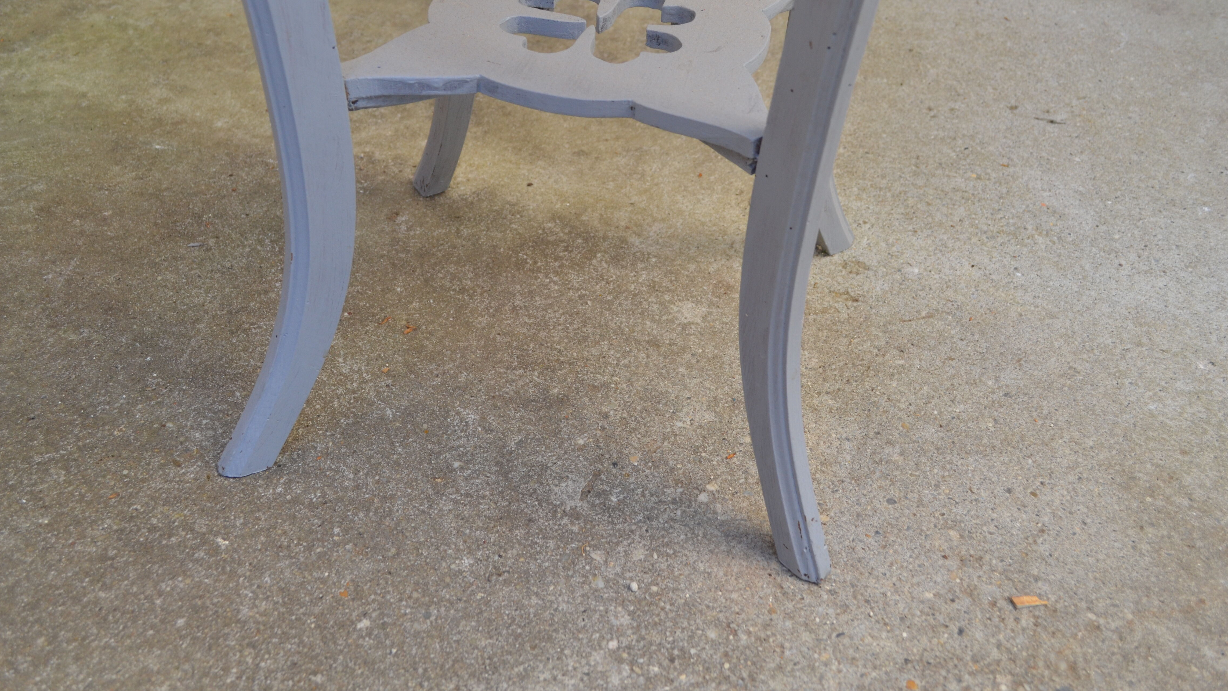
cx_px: 616
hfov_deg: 52.8
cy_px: 288
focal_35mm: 38
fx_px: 1237
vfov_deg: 31.1
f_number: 5.6
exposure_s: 1/125
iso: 360
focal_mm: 24
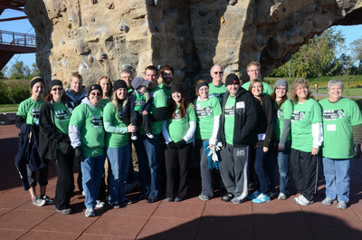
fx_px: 361
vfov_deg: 36.7
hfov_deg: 53.2
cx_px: 181
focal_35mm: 36
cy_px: 120
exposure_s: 1/50
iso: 100
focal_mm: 24
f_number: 16
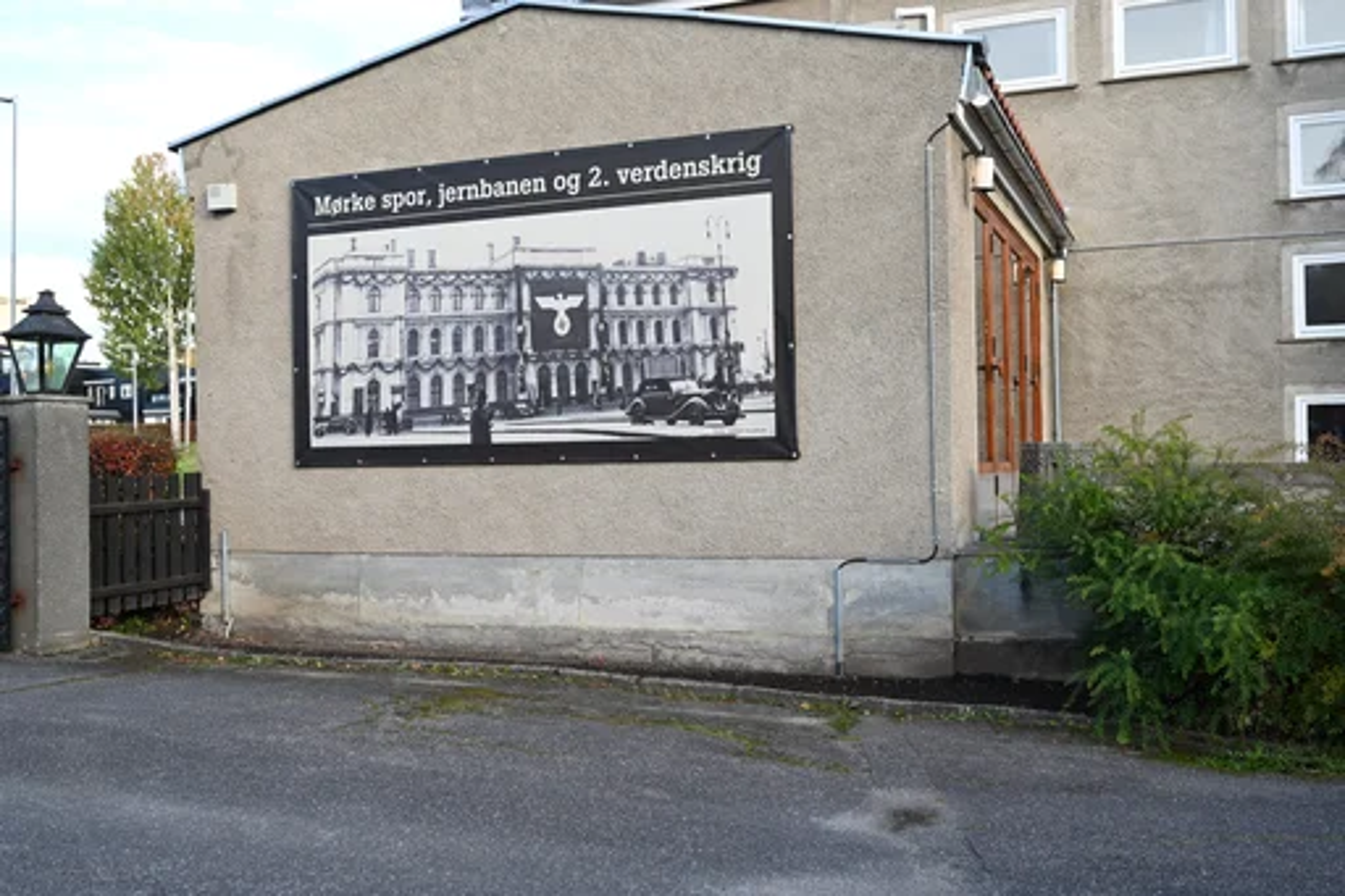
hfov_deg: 55.1
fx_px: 1288
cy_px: 448
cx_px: 672
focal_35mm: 34
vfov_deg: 38.3
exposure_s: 1/100
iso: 100
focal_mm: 34.5
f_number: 5
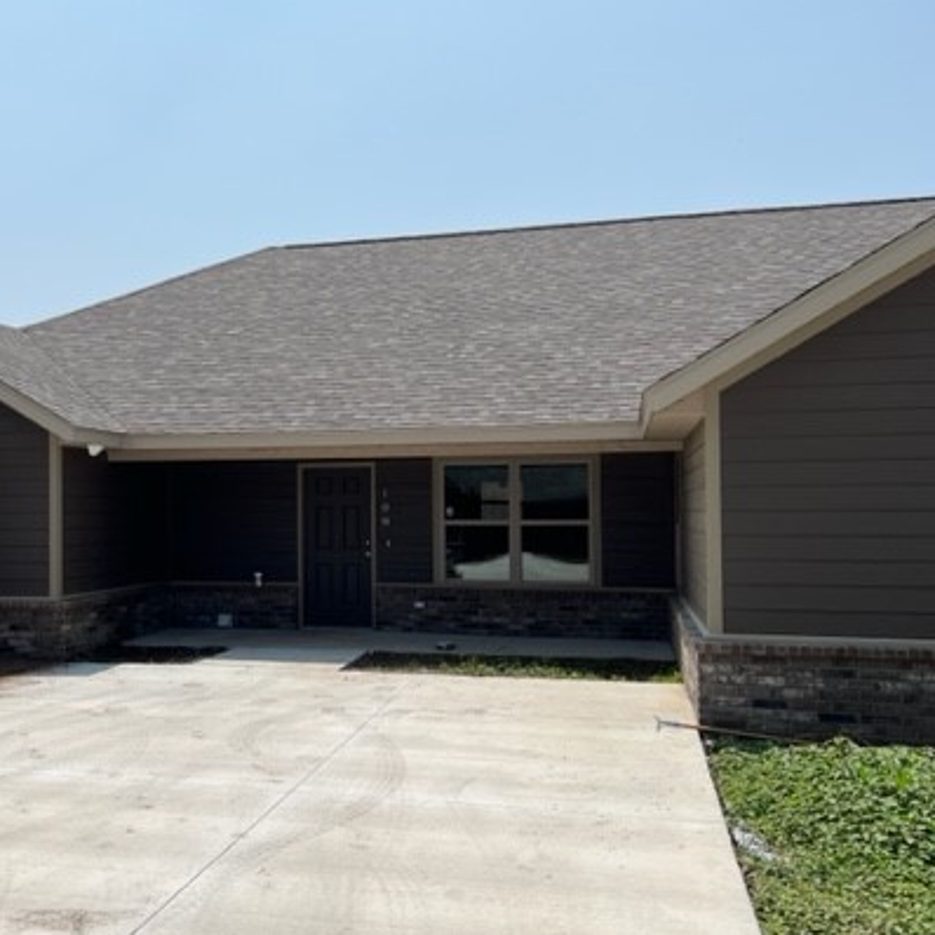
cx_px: 296
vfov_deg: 44.9
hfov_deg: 44.1
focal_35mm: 37
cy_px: 477
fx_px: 1131
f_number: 1.5
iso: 50
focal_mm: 5.7
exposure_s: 1/6579
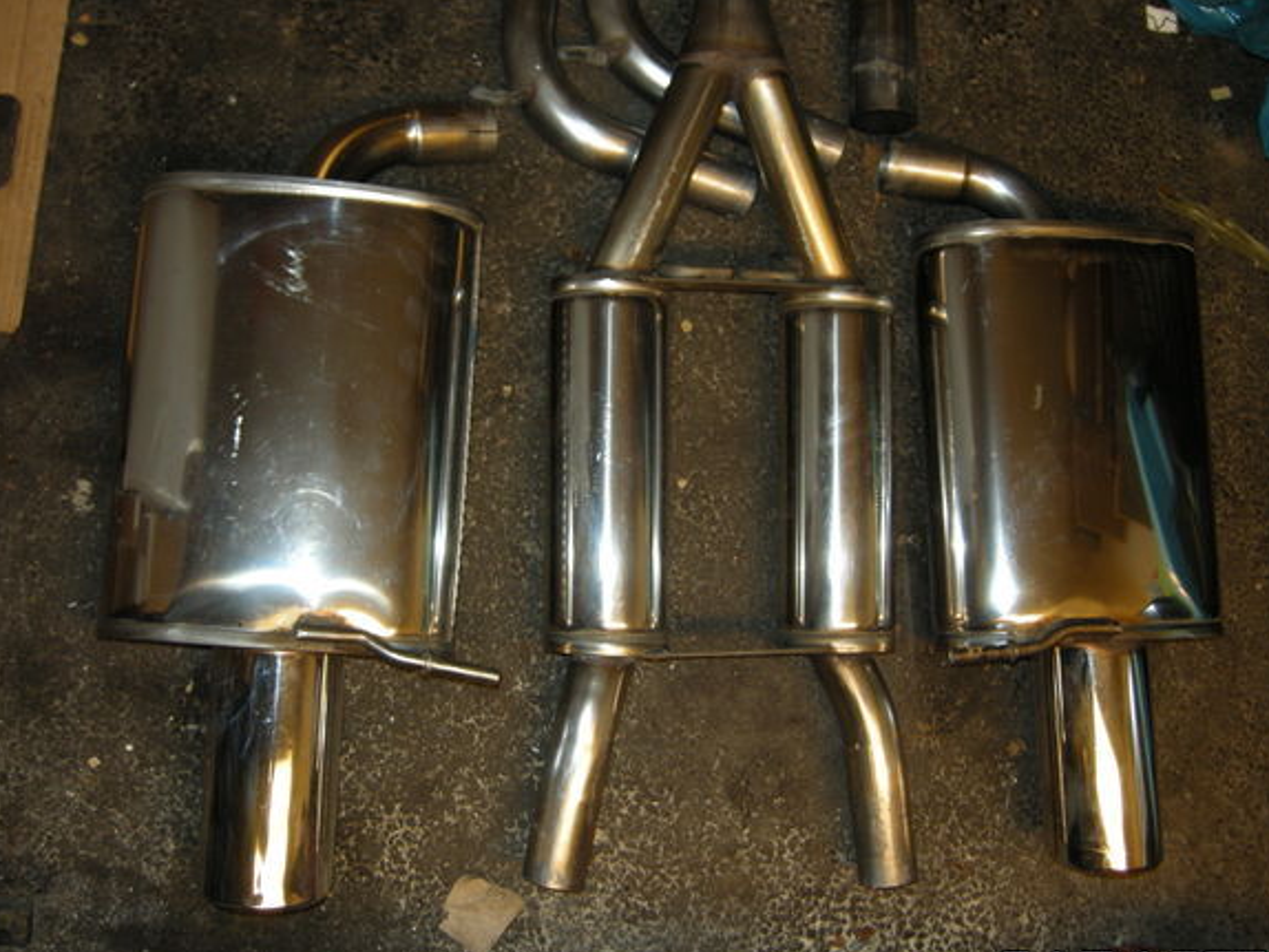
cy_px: 455
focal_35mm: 39
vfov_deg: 36.8
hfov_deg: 47.8
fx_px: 1430
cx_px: 663
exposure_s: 1/30
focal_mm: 7.5
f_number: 2.7
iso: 64
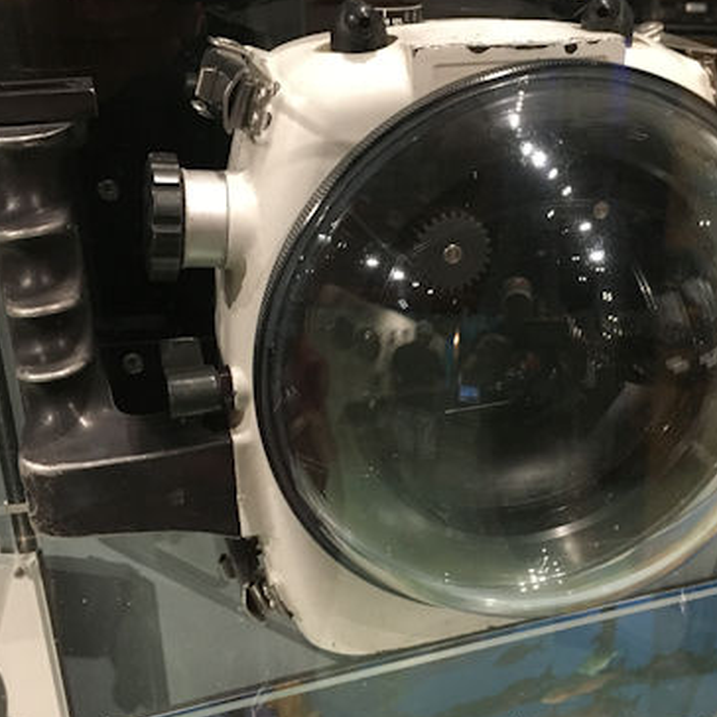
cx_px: 479
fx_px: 1008
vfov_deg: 39.1
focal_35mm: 43
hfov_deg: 38.7
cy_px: 327
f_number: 2.2
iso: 200
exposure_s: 1/15
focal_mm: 4.15
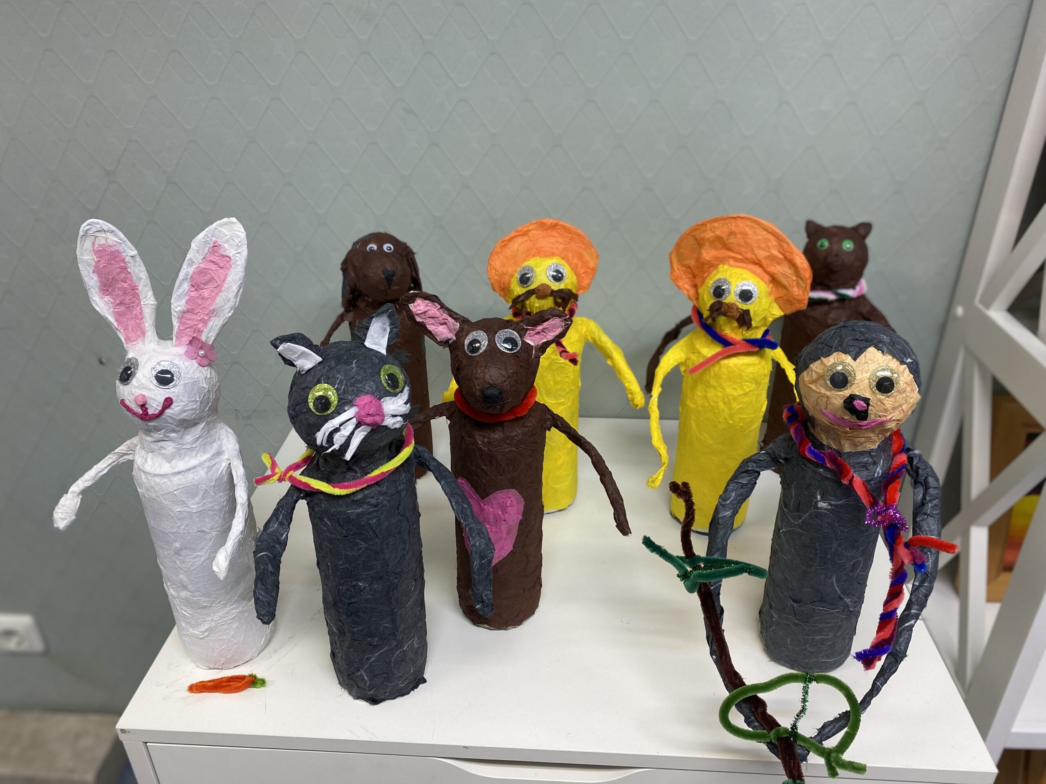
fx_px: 786
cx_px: 523
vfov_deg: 53.1
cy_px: 392
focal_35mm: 26
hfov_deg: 67.3
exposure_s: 1/100
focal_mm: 4.25
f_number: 1.8
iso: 80
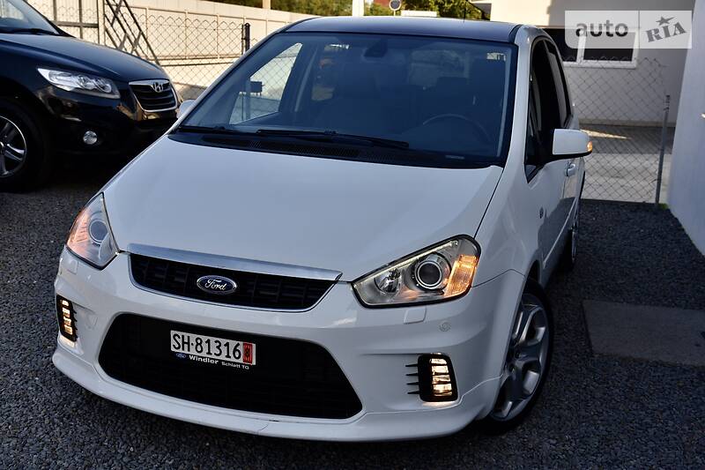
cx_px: 352
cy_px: 235
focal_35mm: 46
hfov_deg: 42.8
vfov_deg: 29.2
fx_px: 901
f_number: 8
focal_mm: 46
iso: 200
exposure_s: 1/250
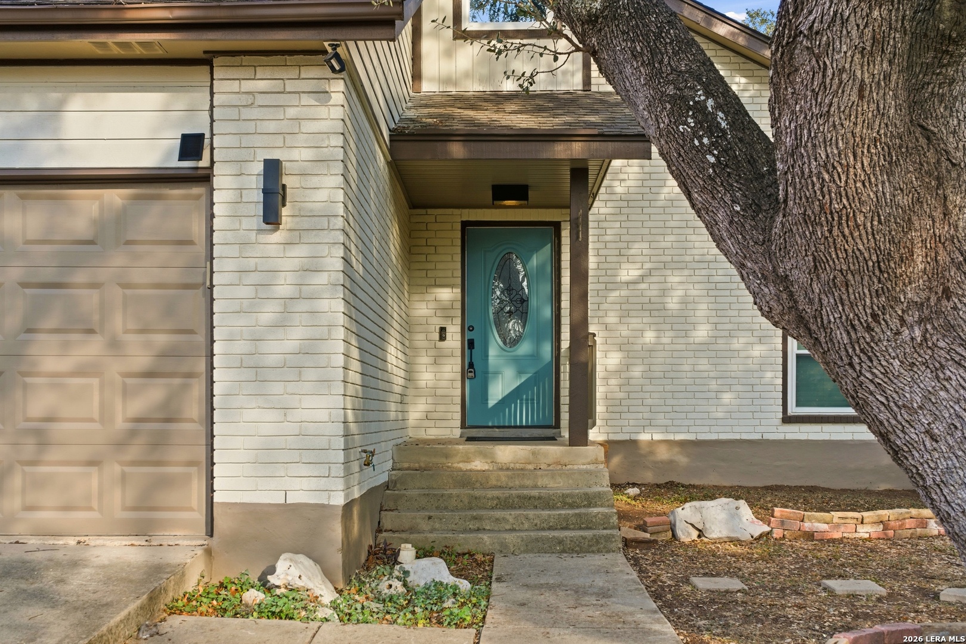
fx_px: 993
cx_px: 483
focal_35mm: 37
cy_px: 322
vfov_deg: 35.9
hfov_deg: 51.9
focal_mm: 37
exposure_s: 1/200
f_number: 9
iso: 100
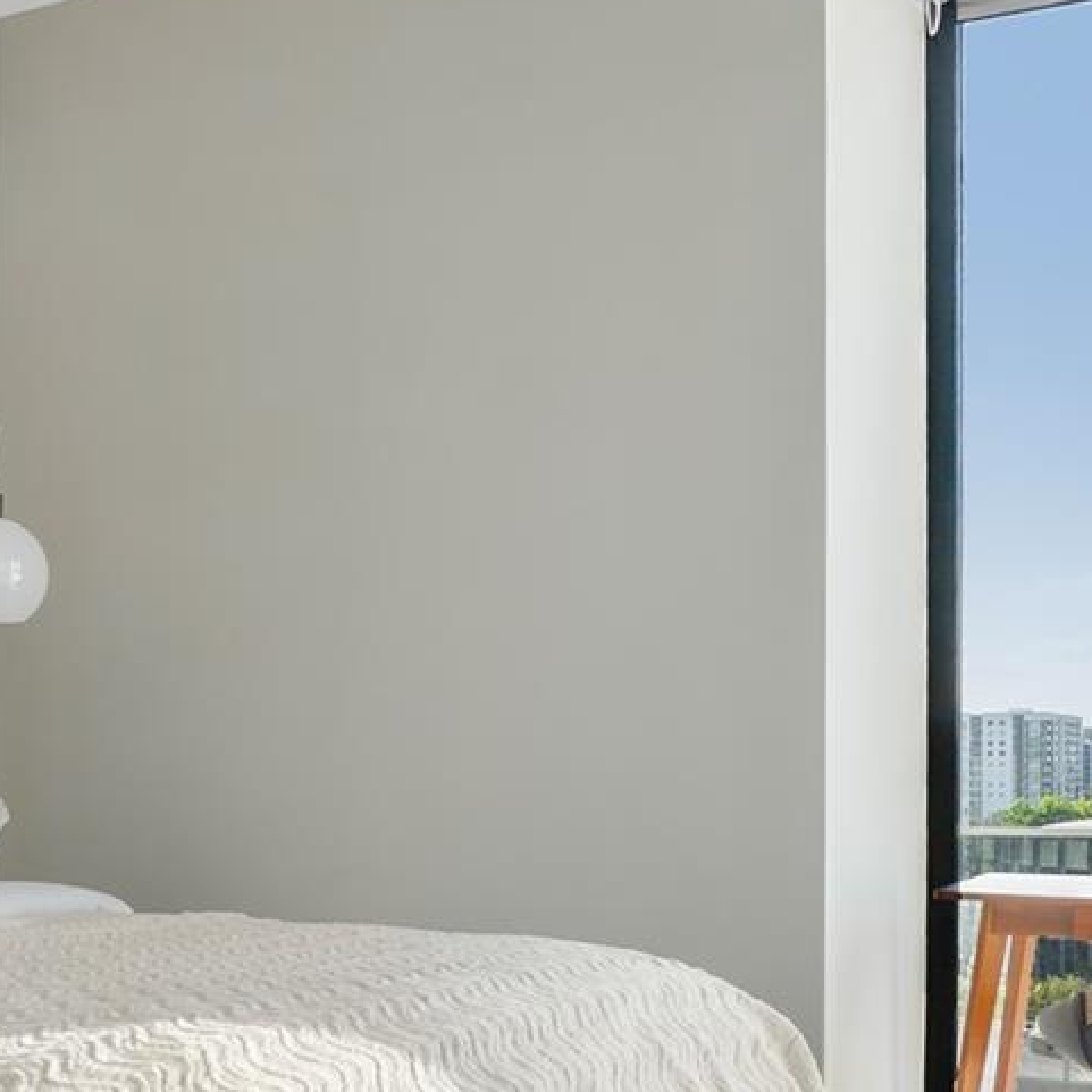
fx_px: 1713
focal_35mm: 48
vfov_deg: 35.2
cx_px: 388
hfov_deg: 35.1
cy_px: 673
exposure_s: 1/25
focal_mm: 17
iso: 125
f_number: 8
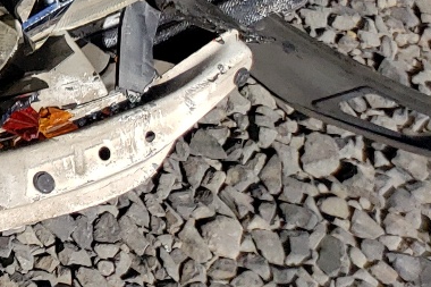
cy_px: -356
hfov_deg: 14.5
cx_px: -460
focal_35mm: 114
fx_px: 1364
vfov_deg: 10.6
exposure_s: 1/5000
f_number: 1.5
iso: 50
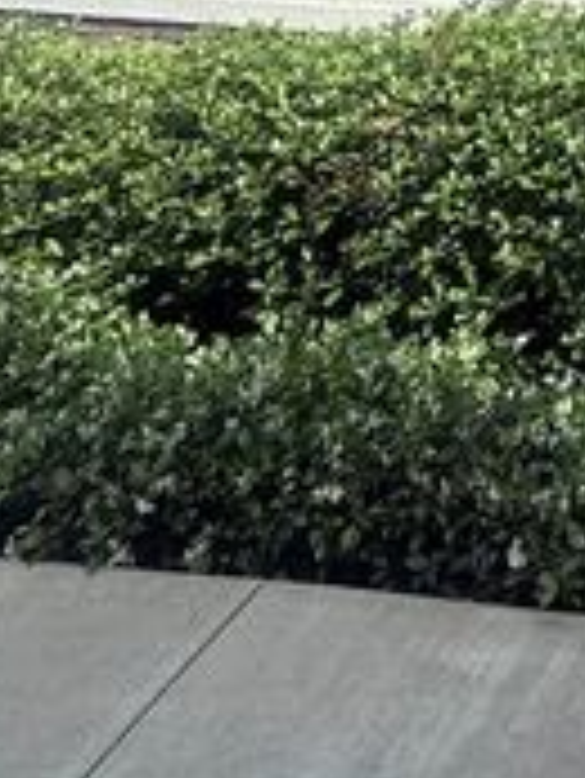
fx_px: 1215
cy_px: -519
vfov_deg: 23.7
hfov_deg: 22.3
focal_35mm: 54
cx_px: 878
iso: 50
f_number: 2.2
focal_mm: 2.22
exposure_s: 1/1211
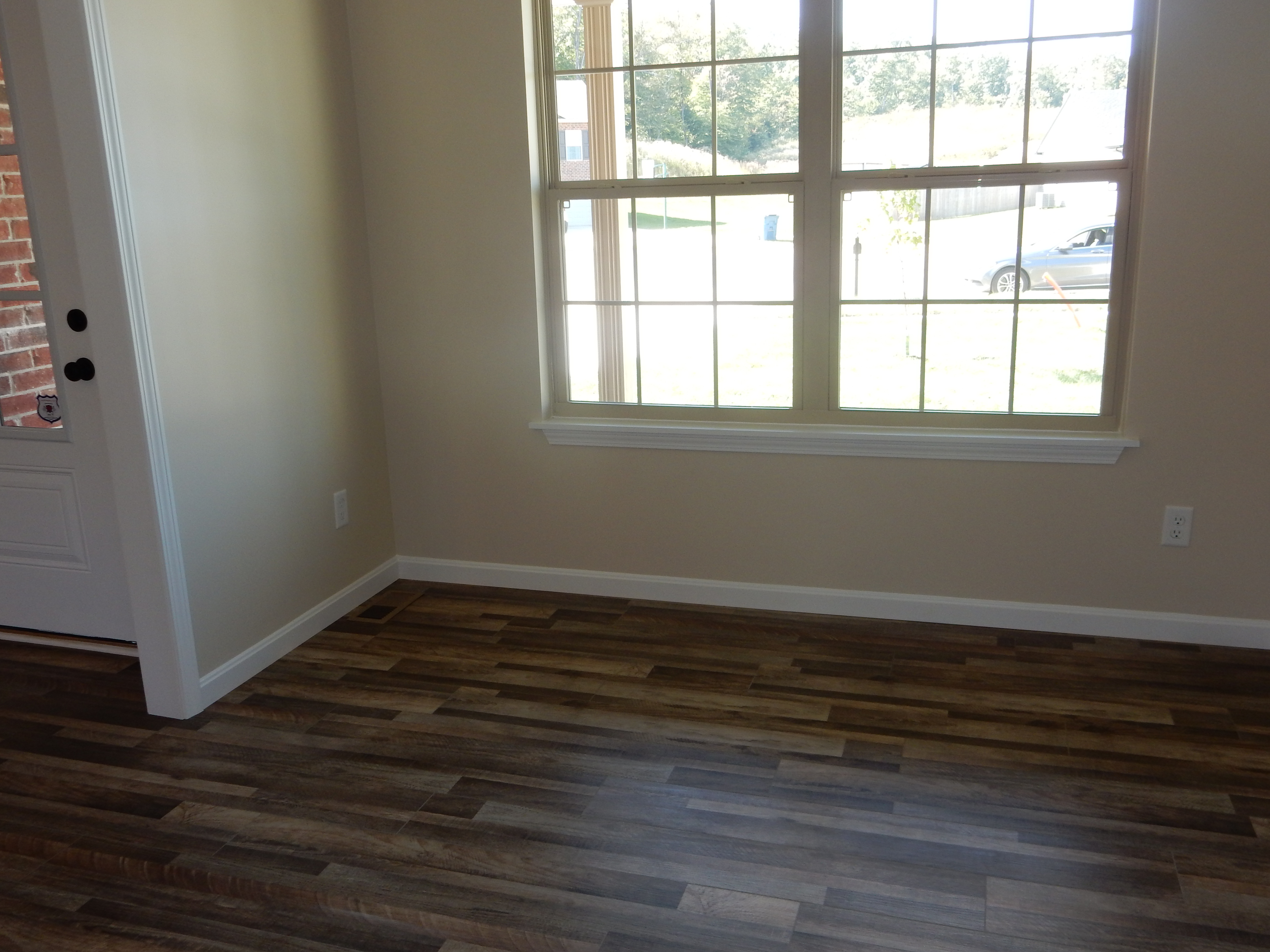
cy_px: 476
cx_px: 635
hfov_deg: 60.0
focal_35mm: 30
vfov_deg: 46.8
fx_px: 1101
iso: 125
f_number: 4
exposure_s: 1/40
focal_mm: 5.4
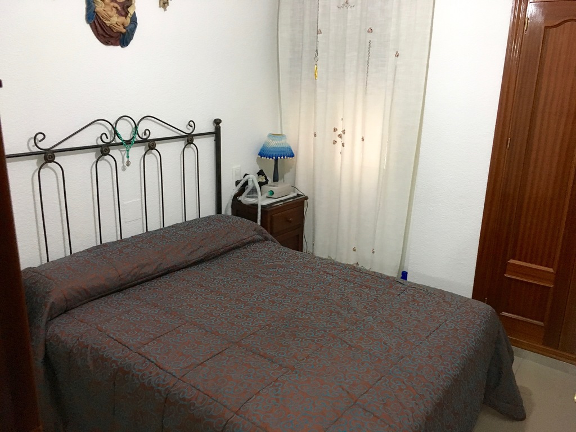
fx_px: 483
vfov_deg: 48.2
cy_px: 216
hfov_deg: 61.7
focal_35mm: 29
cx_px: 288
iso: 200
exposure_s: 1/17
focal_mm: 4.15
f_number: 2.2
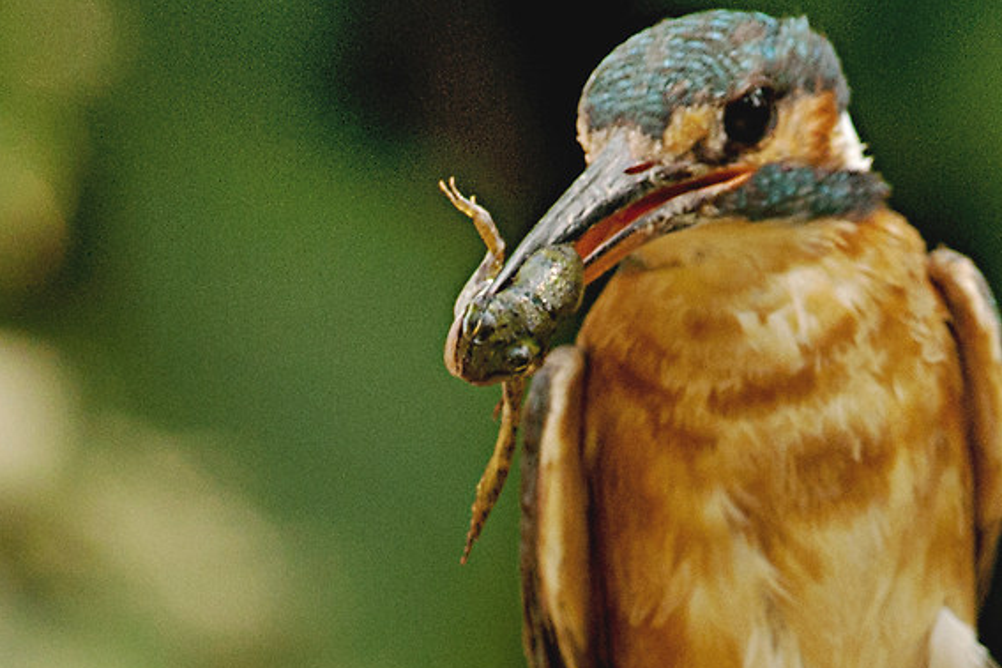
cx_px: 196
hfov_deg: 1.1
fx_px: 52991
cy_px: 1087
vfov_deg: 0.7
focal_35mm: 1904
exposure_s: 1/200
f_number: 7.1
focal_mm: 300
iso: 320
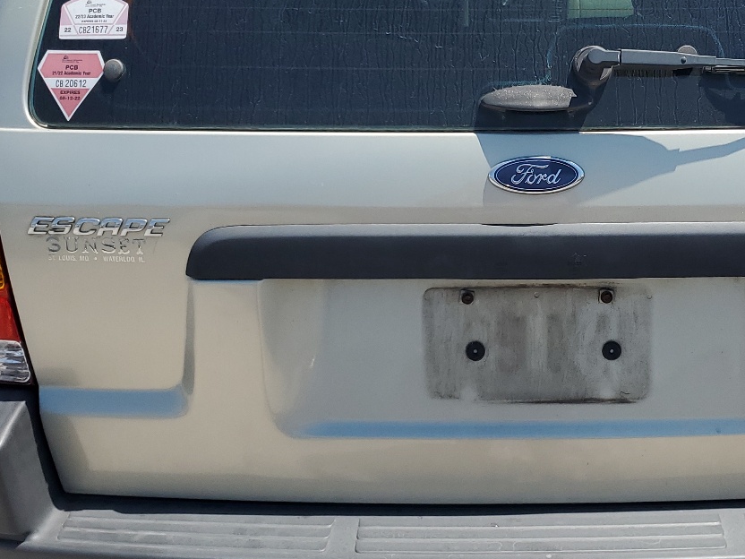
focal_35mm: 50
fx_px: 1076
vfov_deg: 28.8
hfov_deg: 37.6
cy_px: 172
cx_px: 516
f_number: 1.5
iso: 50
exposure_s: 1/2500
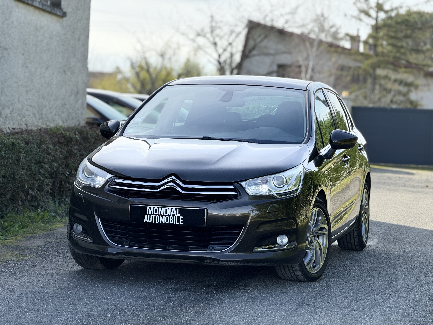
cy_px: 162
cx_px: 216
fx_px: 1501
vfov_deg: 12.3
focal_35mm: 120
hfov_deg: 16.4
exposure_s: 1/537
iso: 50
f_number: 2.8
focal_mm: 15.66
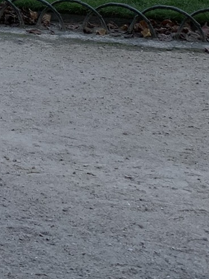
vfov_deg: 15.5
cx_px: -108
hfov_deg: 13.0
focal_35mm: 108
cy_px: -234
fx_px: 869
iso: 25
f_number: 1.8
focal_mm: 4.25
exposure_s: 1/471
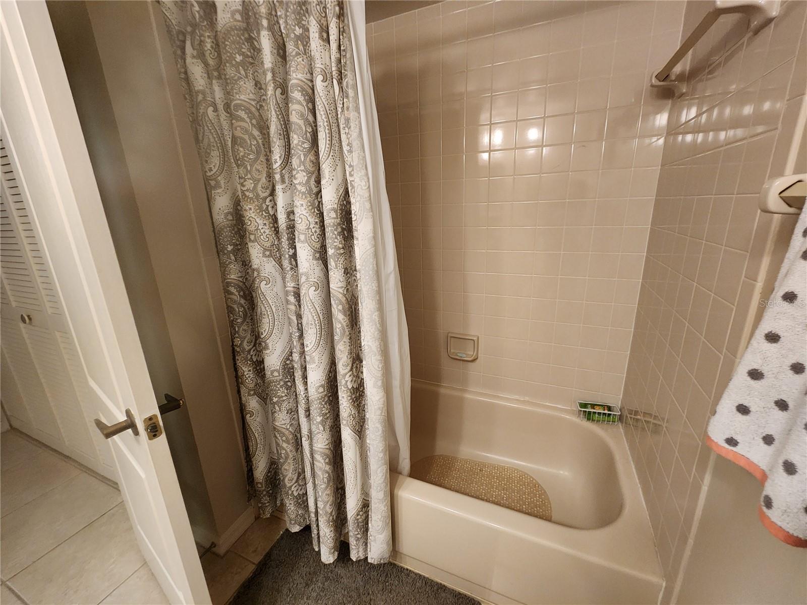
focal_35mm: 13
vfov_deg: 89.9
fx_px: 303
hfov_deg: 106.2
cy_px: 302
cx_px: 404
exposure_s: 1/30
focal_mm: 2.2
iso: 500
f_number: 2.2
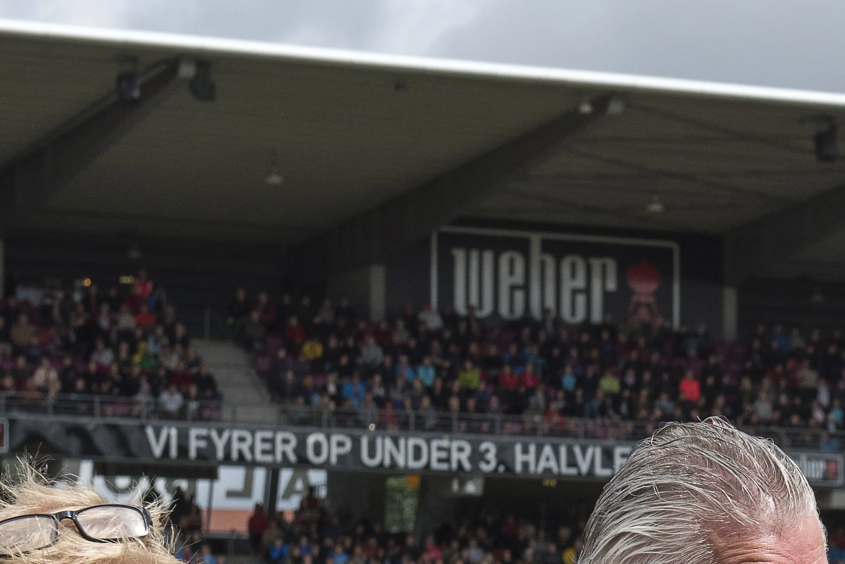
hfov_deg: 10.6
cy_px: 723
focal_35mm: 190
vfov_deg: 7.2
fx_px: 4461
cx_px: 1060
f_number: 6.3
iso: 320
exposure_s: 1/800
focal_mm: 52
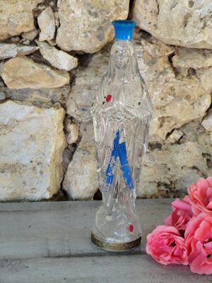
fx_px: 759
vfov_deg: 21.1
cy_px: 142
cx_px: 106
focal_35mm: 93
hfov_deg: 15.9
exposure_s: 1/50
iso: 200
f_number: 1.65
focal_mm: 6.19
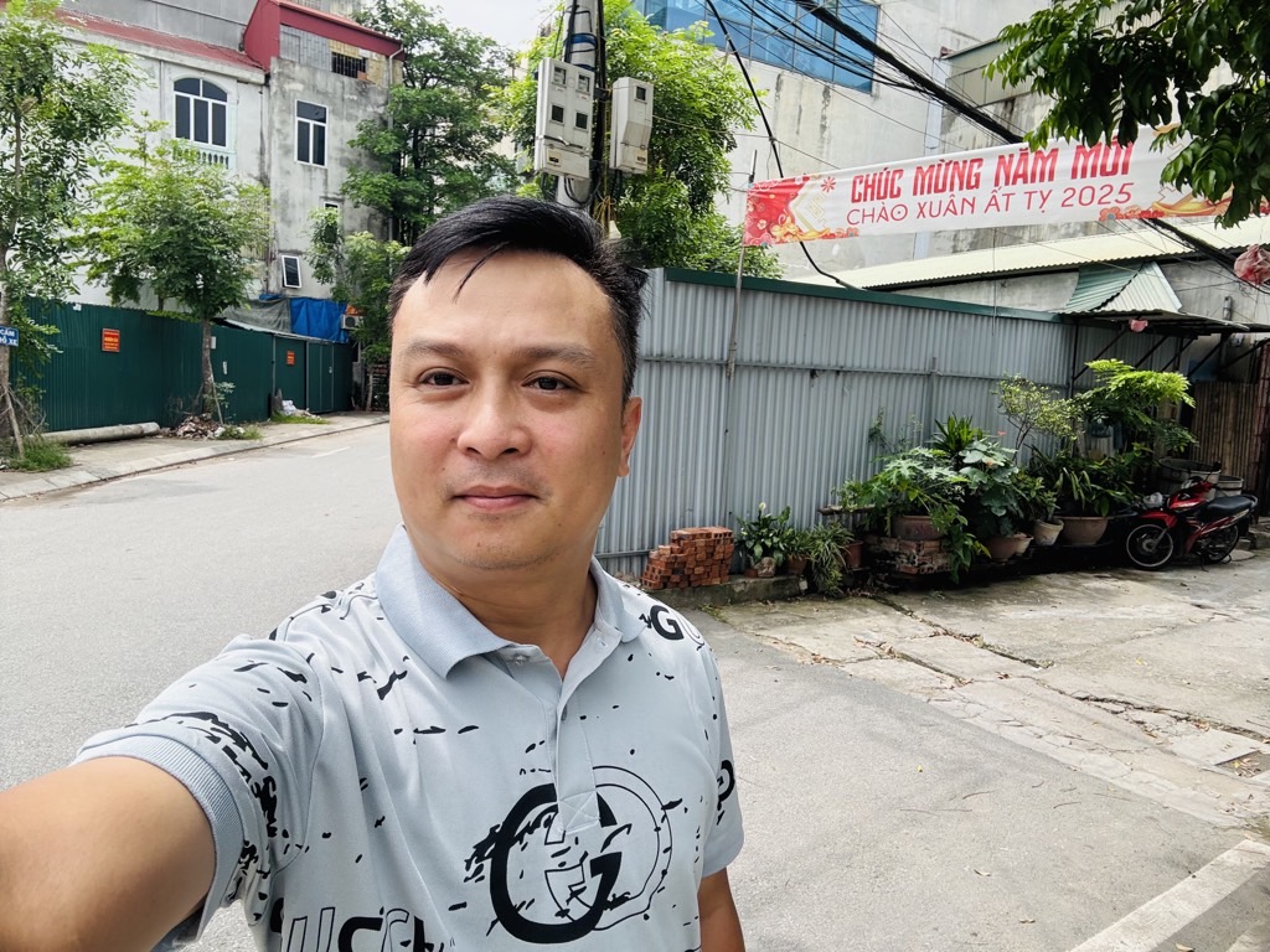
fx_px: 844
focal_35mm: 23
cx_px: 635
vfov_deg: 58.9
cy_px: 476
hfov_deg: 73.9
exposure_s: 1/659
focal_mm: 2.69
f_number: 1.9
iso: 25
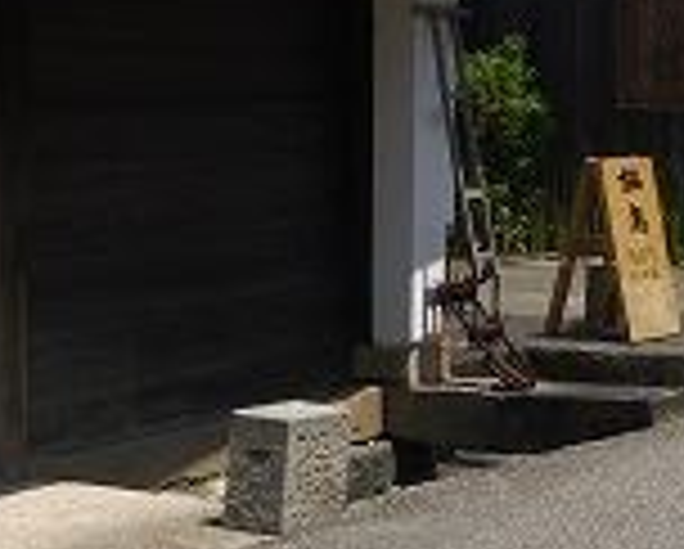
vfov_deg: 13.0
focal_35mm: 115
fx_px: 2331
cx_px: 936
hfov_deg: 15.7
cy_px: -135
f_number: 8
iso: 160
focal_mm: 14
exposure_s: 1/400
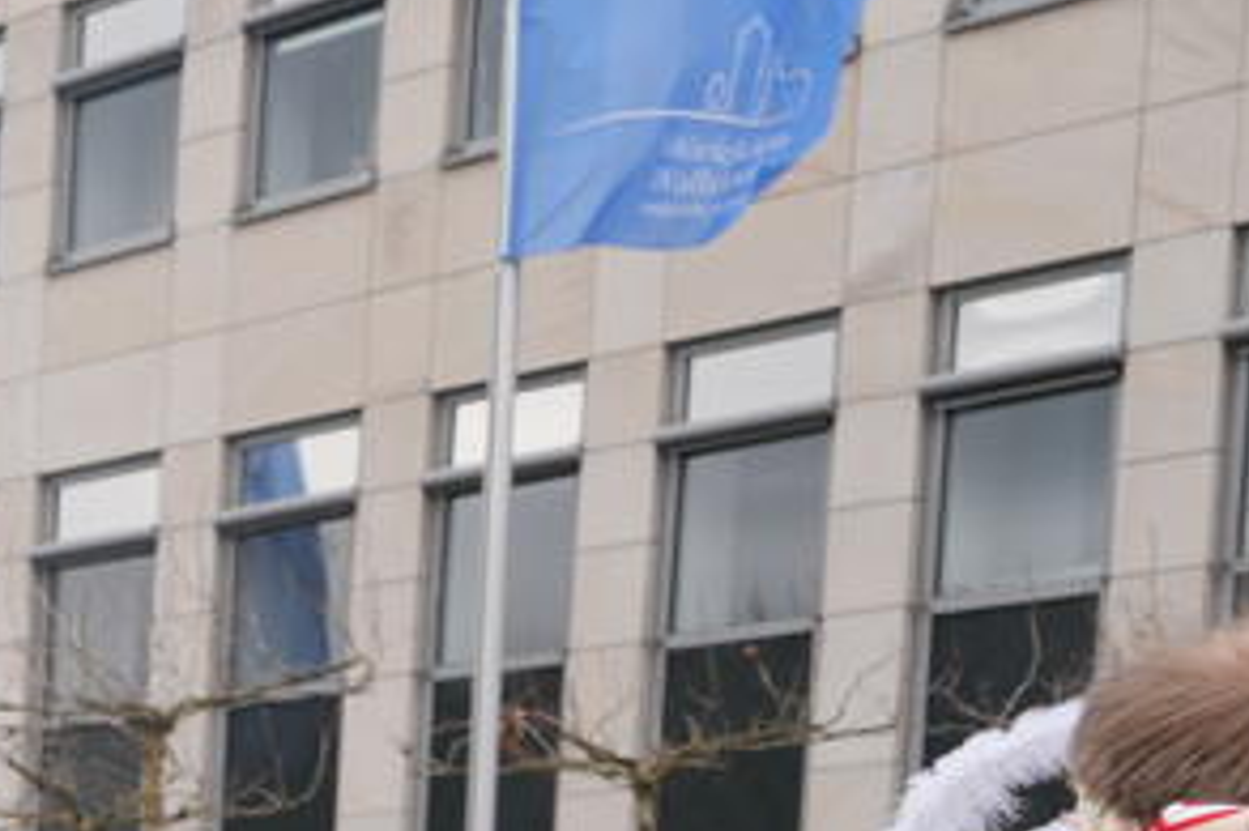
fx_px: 3641
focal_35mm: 105
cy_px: 1545
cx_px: -1356
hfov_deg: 15.2
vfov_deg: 11.9
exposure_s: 1/100
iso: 100
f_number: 5
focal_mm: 16
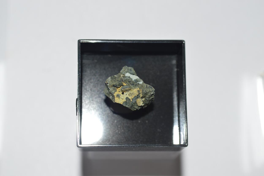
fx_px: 528
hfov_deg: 28.1
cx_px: 132
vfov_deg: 18.9
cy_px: 88
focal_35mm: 72
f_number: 8
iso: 100
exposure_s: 1/60
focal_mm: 48
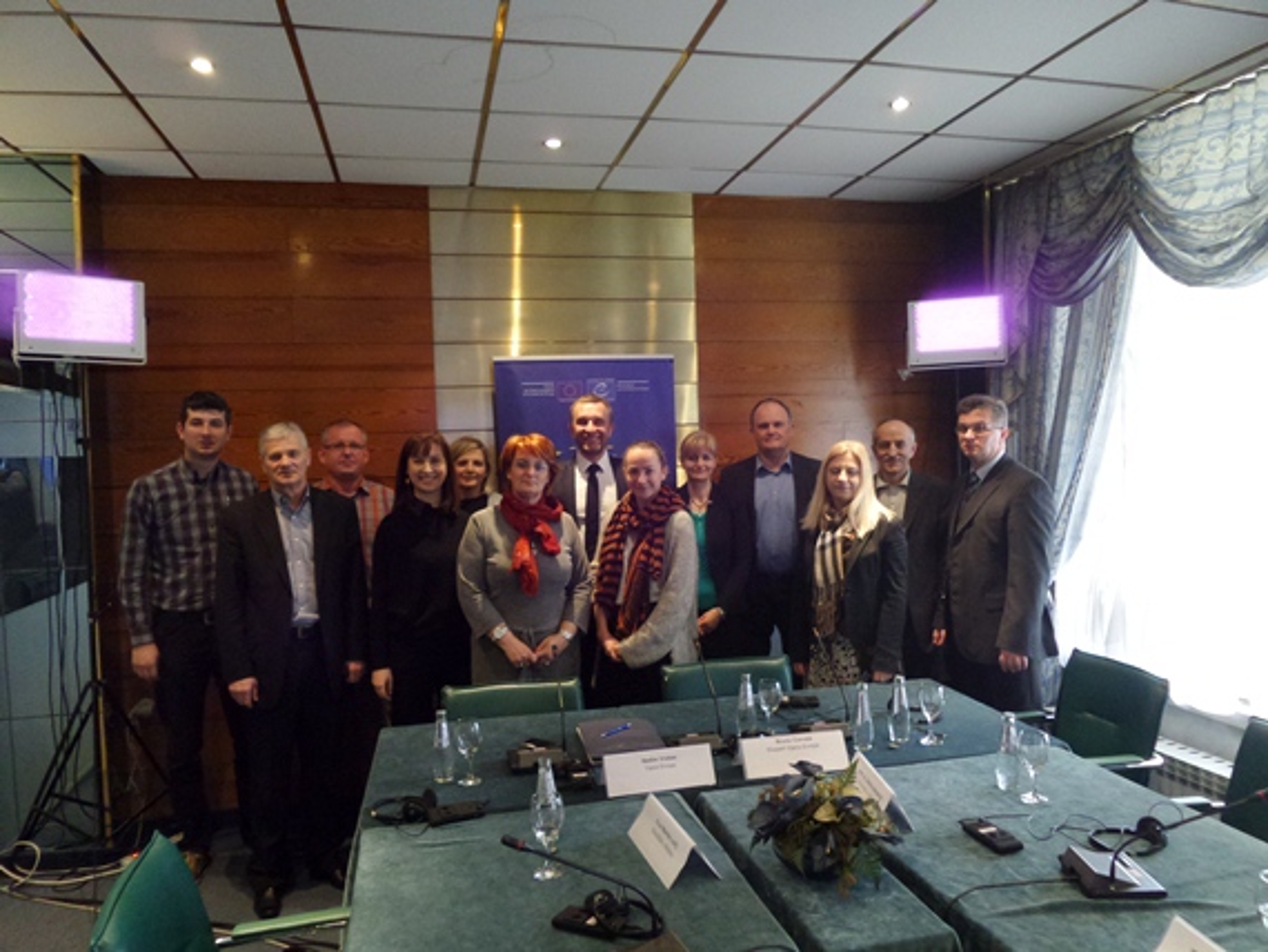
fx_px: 880
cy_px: 476
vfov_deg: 56.9
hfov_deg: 71.6
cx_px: 634
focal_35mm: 24
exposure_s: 1/15
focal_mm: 4.4
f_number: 3.1
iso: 640
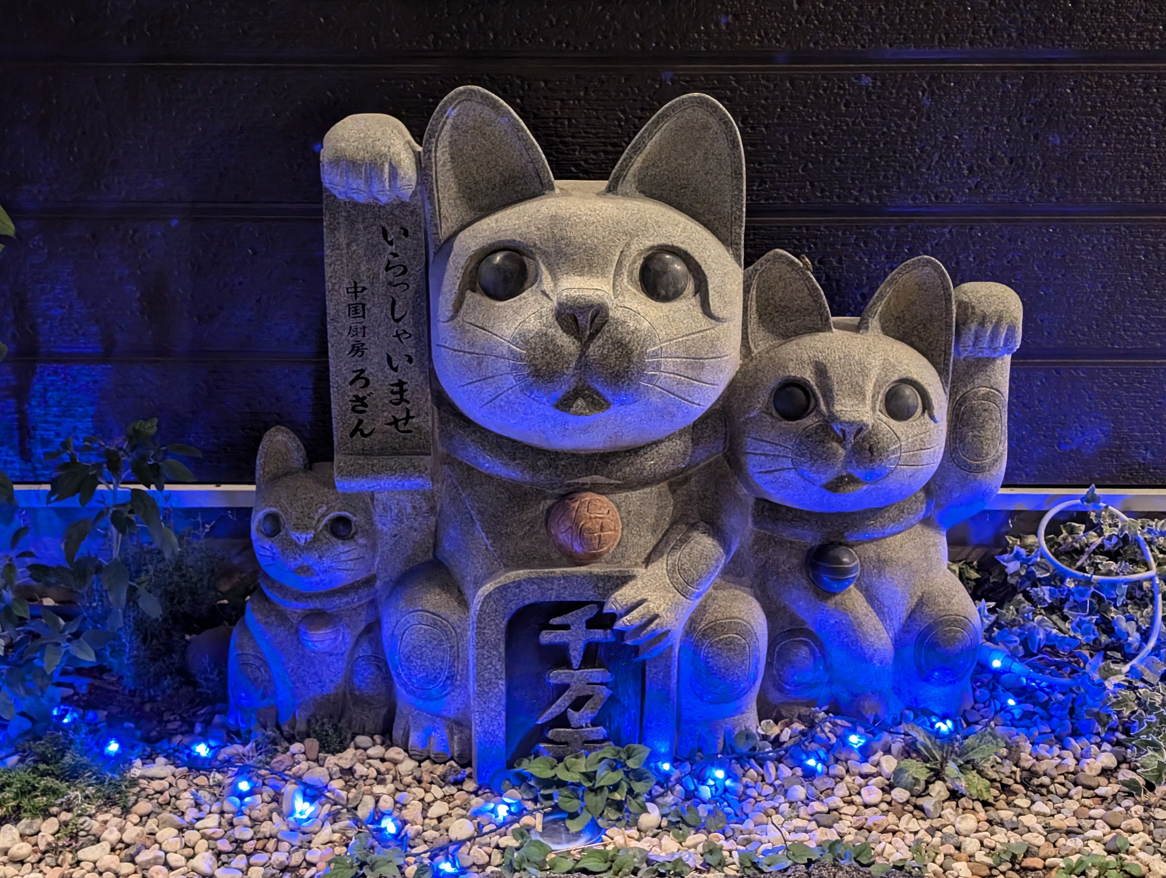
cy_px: 439
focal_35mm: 49
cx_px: 583
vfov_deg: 29.7
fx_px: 1653
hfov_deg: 38.9
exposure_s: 1/31
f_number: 1.68
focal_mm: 6.9
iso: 239
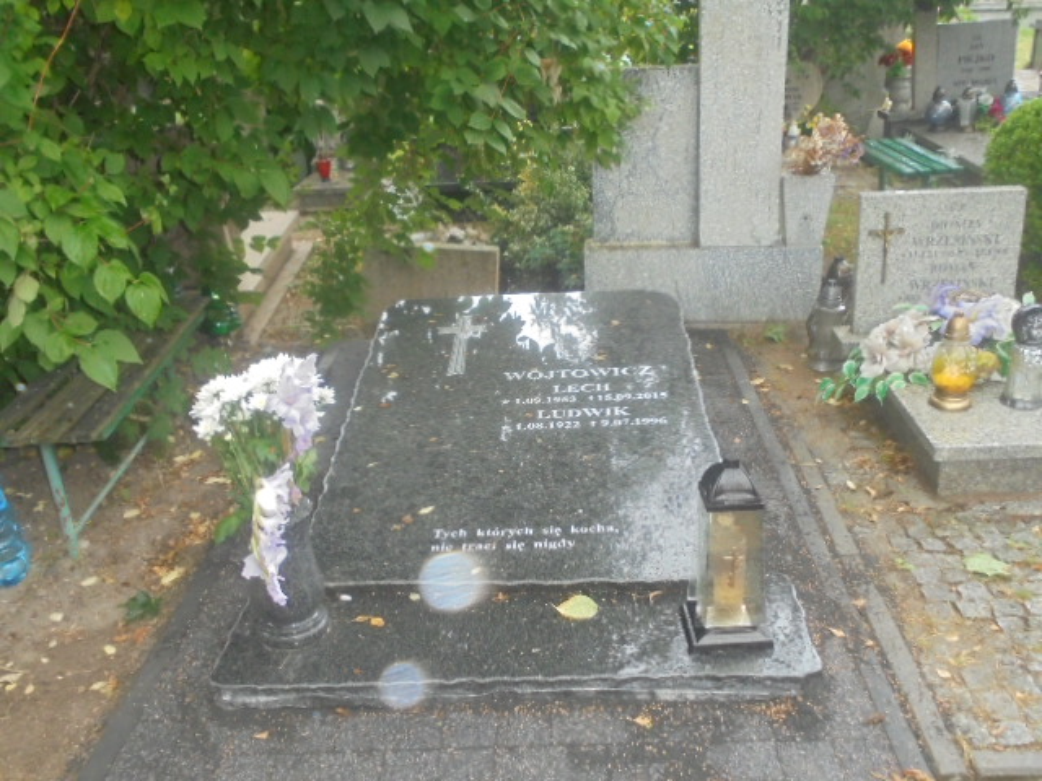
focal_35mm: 34
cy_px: 390
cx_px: 521
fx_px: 1023
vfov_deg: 41.8
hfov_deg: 54.0
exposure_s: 1/30
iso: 400
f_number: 4
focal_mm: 6.1
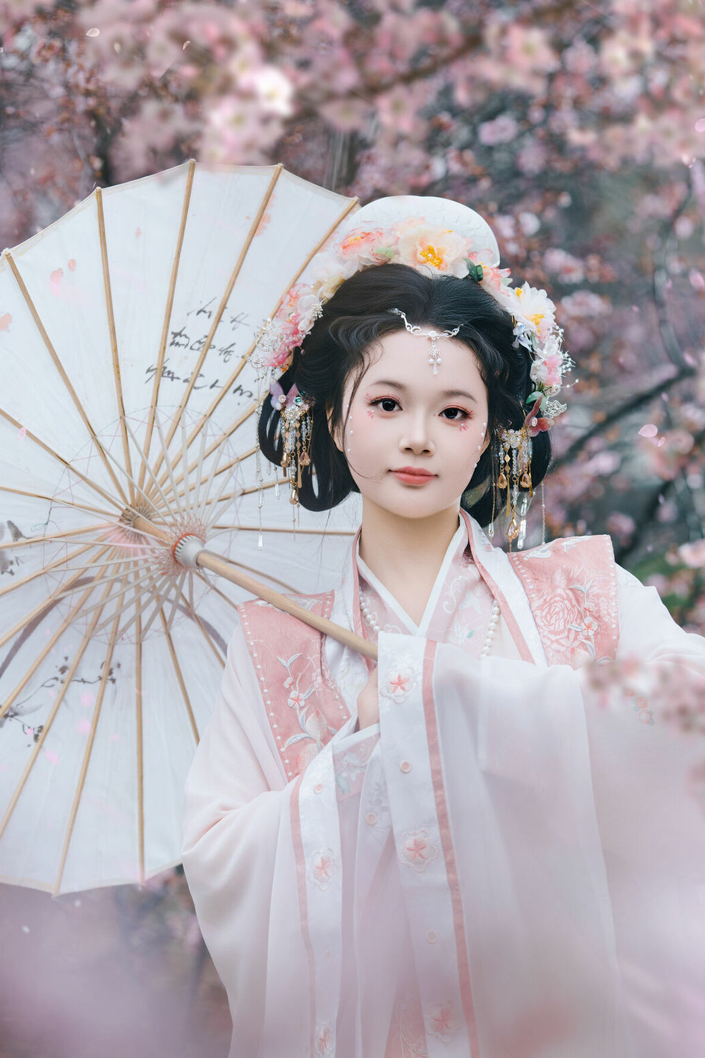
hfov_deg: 10.2
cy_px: 527
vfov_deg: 15.2
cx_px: 352
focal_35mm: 135
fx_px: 3965
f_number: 4
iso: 100
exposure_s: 1/125
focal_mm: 135
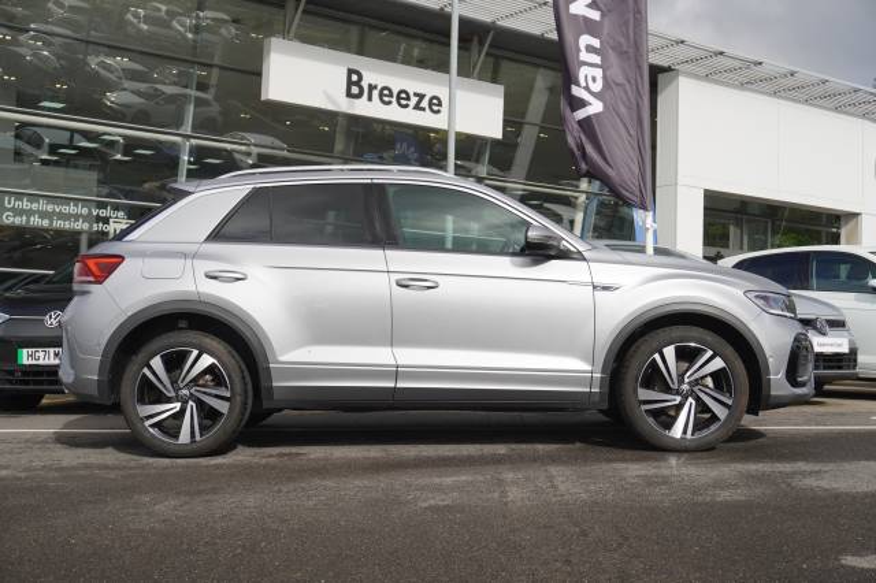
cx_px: 438
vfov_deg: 28.9
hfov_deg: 42.3
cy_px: 292
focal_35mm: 46
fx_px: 1131
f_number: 6.3
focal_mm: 31
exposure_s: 1/250
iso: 100
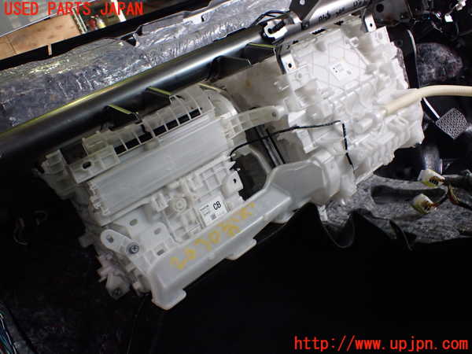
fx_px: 409
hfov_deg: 60.0
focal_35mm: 30
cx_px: 236
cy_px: 177
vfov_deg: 46.8
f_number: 2.3
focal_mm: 5.4
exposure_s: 1/125
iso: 400
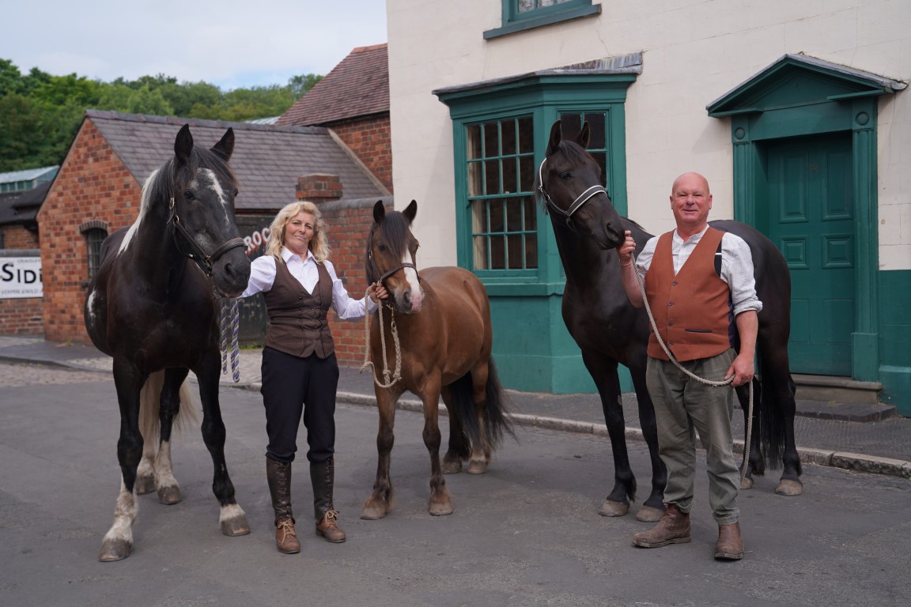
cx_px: 456
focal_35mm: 47
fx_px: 1189
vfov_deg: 28.6
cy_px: 304
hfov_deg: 41.9
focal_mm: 47
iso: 100
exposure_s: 1/400
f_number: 5
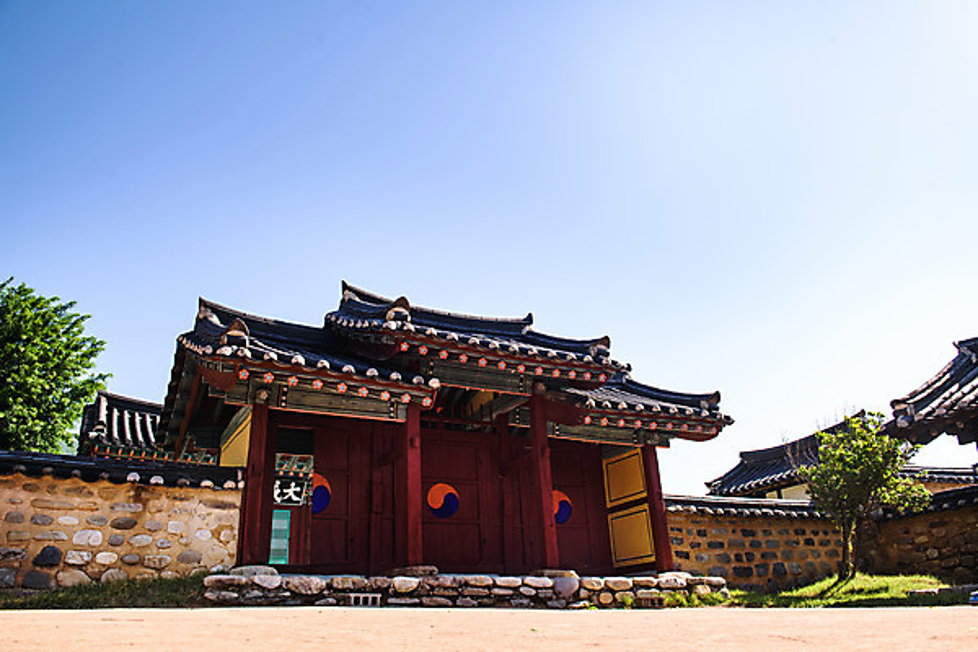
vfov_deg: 45.0
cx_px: 489
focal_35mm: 29
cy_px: 326
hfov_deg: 63.7
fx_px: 788
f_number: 8
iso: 200
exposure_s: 1/320
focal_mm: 29
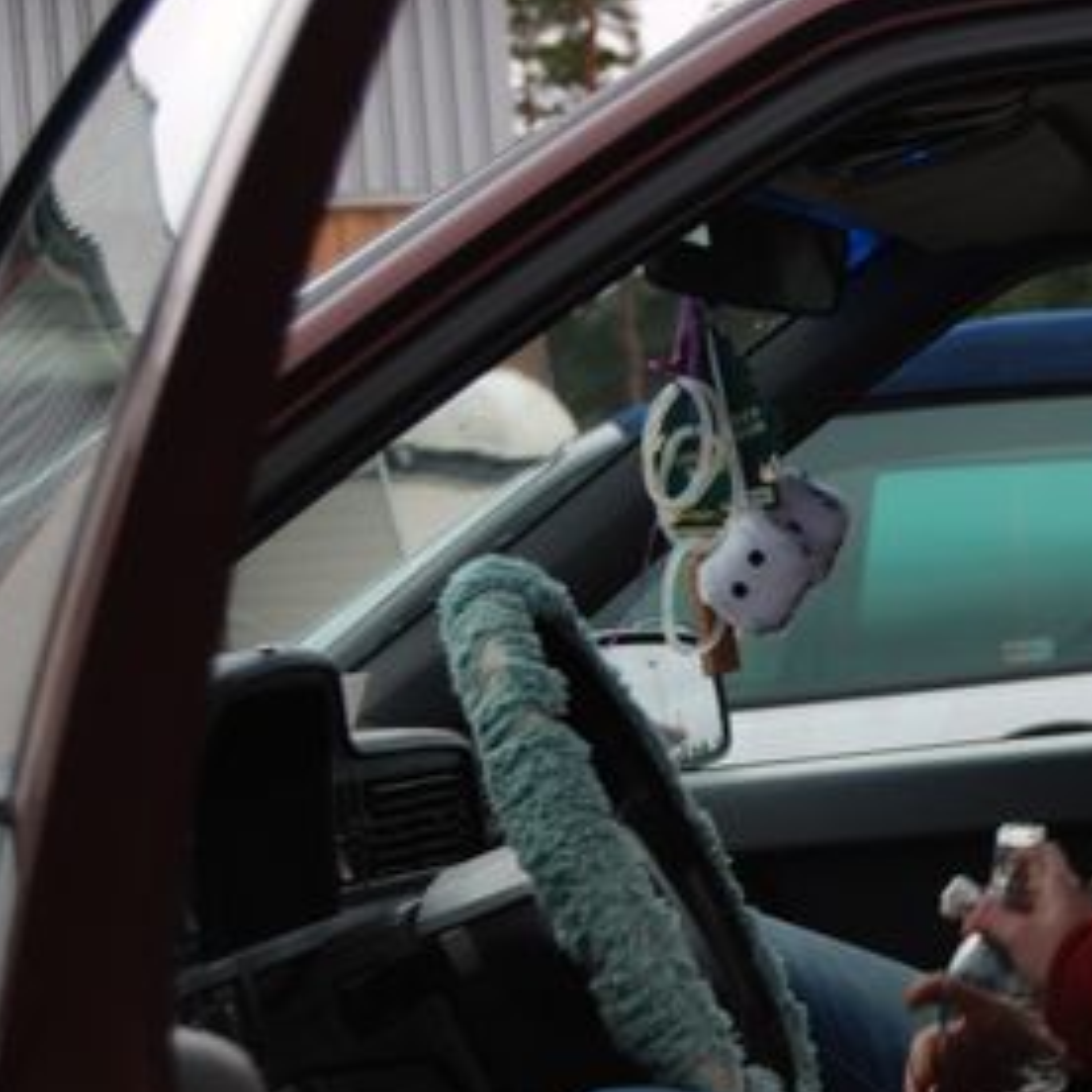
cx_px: 1029
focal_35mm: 133
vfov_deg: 13.1
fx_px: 4746
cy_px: 823
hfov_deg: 13.0
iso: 100
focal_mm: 45
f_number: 5.3
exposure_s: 1/50
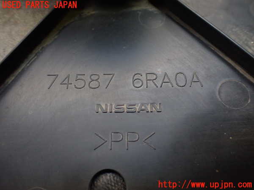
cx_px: 127
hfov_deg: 60.0
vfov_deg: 46.8
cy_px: 95
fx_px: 220
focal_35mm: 30
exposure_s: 1/125
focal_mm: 5.4
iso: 500
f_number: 2.3
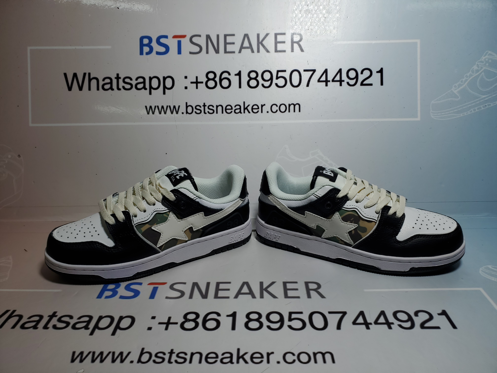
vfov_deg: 53.1
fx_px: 373
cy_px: 186
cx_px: 248
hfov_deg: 67.3
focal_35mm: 26
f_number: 2.4
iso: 50
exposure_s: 1/523
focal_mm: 4.3
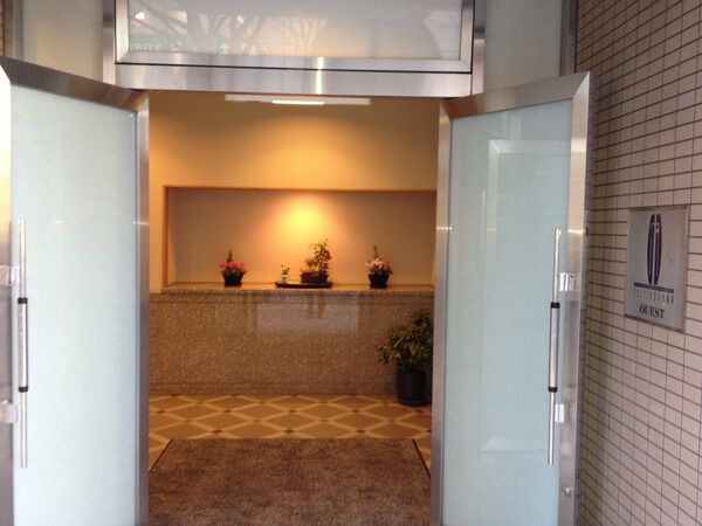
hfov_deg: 52.6
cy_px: 263
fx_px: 710
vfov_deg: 40.7
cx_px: 351
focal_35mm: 35
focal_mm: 4.28
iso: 100
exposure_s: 1/20
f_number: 2.4
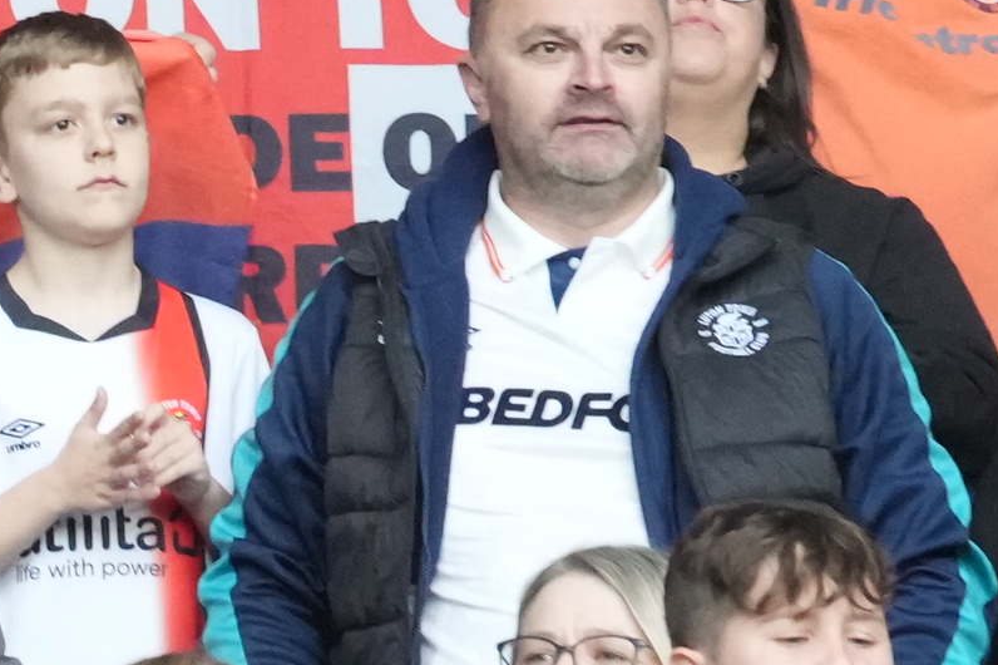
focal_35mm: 720
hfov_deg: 2.8
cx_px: -1453
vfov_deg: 1.9
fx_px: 19951
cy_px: -740
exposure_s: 1/400
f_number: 7.1
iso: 6400
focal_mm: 102
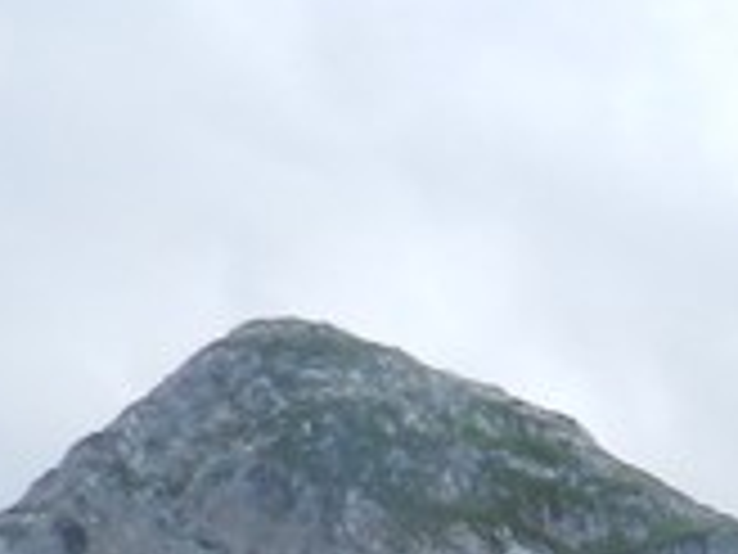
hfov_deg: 11.9
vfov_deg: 9.4
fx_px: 3070
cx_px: 1562
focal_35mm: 144
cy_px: 1243
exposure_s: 1/1000
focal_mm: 4
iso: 160
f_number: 3.4
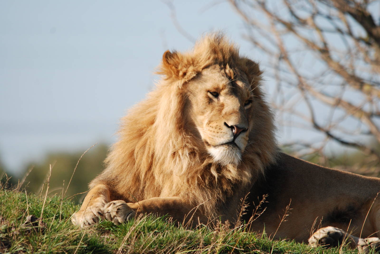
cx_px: 190
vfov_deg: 2.0
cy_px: 127
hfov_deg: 3.1
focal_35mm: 675
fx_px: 7133
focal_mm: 450
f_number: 6.3
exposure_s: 1/800
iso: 400
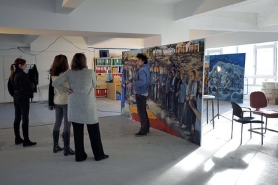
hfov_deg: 53.1
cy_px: 92
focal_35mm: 36
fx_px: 278
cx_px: 139
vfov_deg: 36.9
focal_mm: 36
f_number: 5.6
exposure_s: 1/60
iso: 800
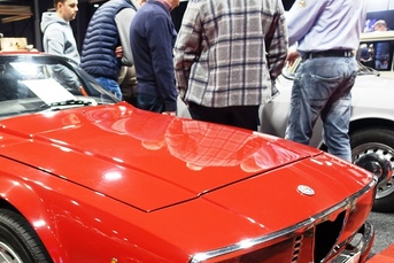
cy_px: 224
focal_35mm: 42
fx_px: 460
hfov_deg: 44.5
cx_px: 90
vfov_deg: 30.8
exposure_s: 1/30
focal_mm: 8.8
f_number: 1.8
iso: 250
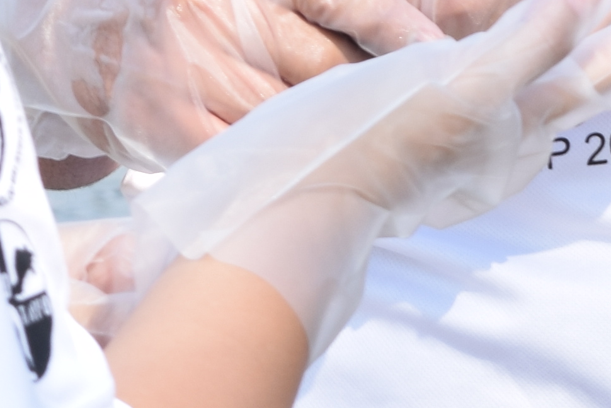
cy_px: -685
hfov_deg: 4.4
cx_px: 157
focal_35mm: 464
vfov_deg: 2.9
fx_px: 7876
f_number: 8
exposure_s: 1/100
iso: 100
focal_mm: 50
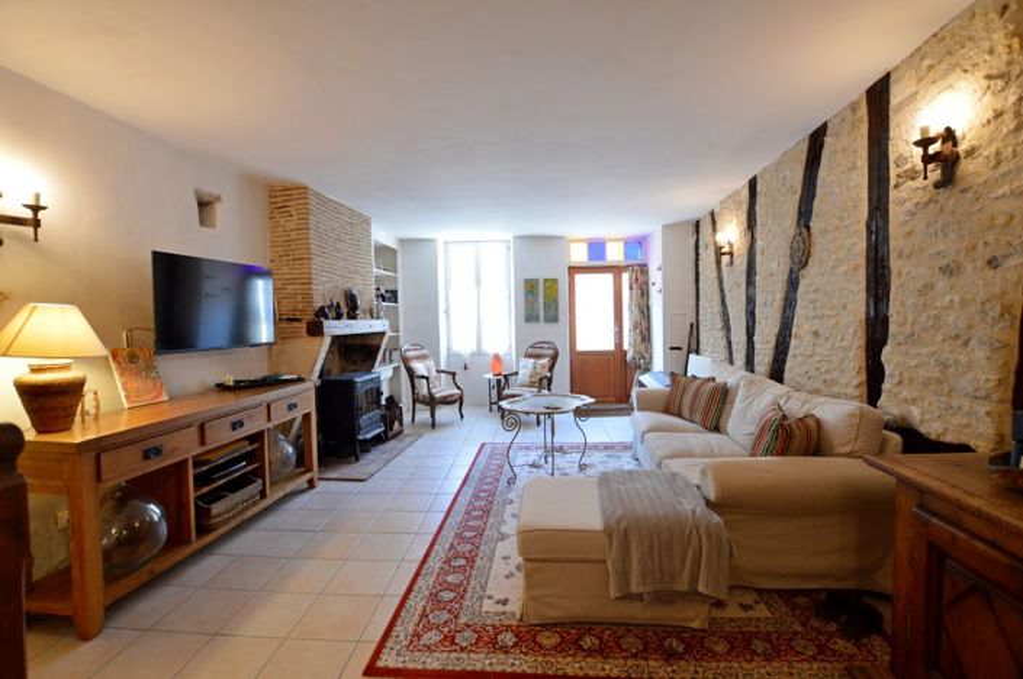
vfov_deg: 77.2
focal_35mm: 15
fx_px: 426
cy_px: 340
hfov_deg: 100.5
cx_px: 512
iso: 720
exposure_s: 1/60
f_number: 3.5
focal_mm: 10
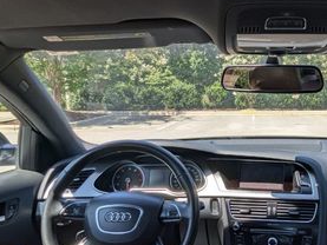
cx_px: 255
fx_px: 350
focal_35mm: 37
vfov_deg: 38.7
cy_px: 122
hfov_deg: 47.7
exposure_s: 1/436
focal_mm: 2.35
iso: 45
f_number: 2.2
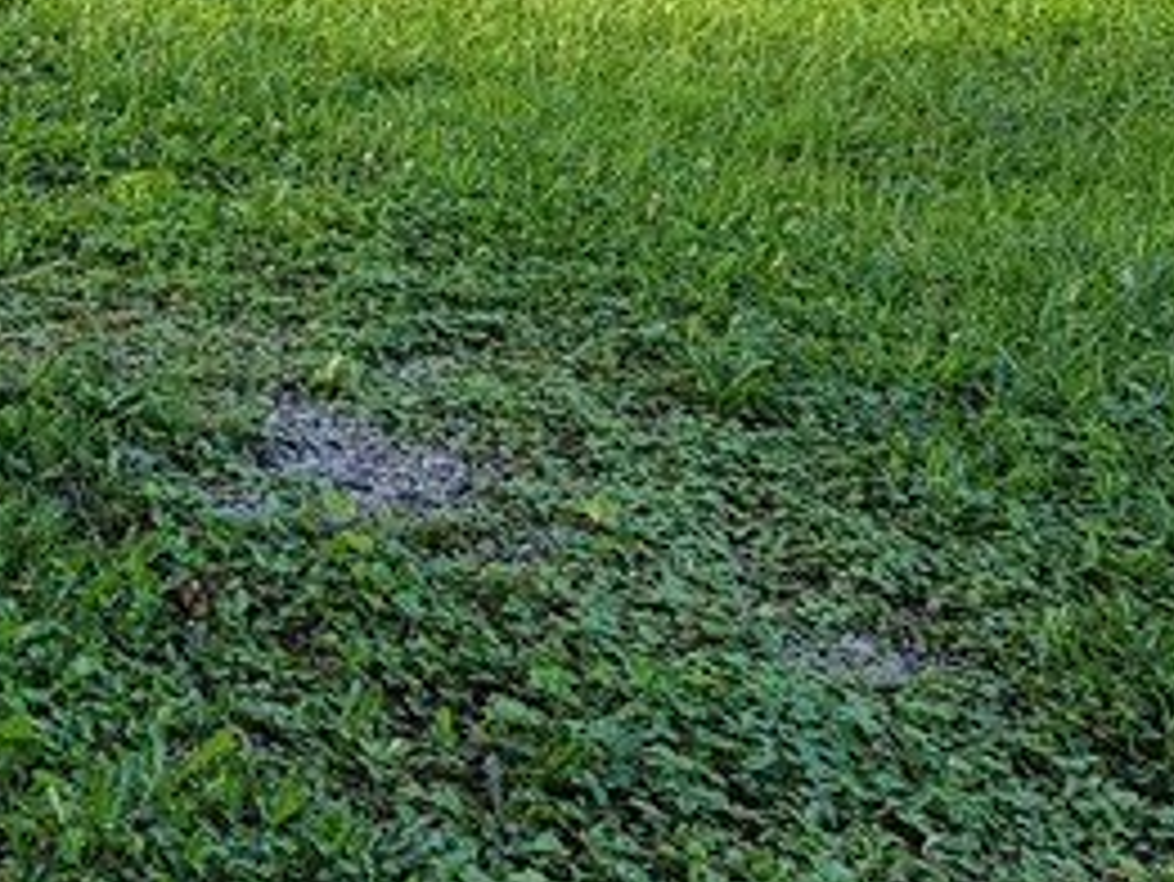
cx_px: 72
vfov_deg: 15.0
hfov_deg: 20.4
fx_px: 3189
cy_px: -302
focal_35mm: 94
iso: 16
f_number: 1.8
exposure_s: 1/138
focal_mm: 6.7
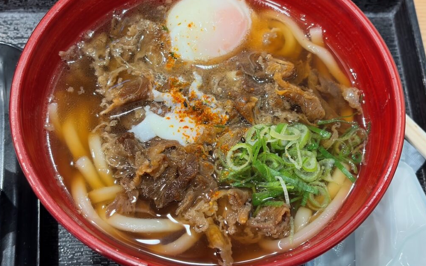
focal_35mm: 56
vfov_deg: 23.1
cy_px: 115
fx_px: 650
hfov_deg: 36.3
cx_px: 213
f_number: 1.6
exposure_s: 1/50
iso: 64
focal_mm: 5.96
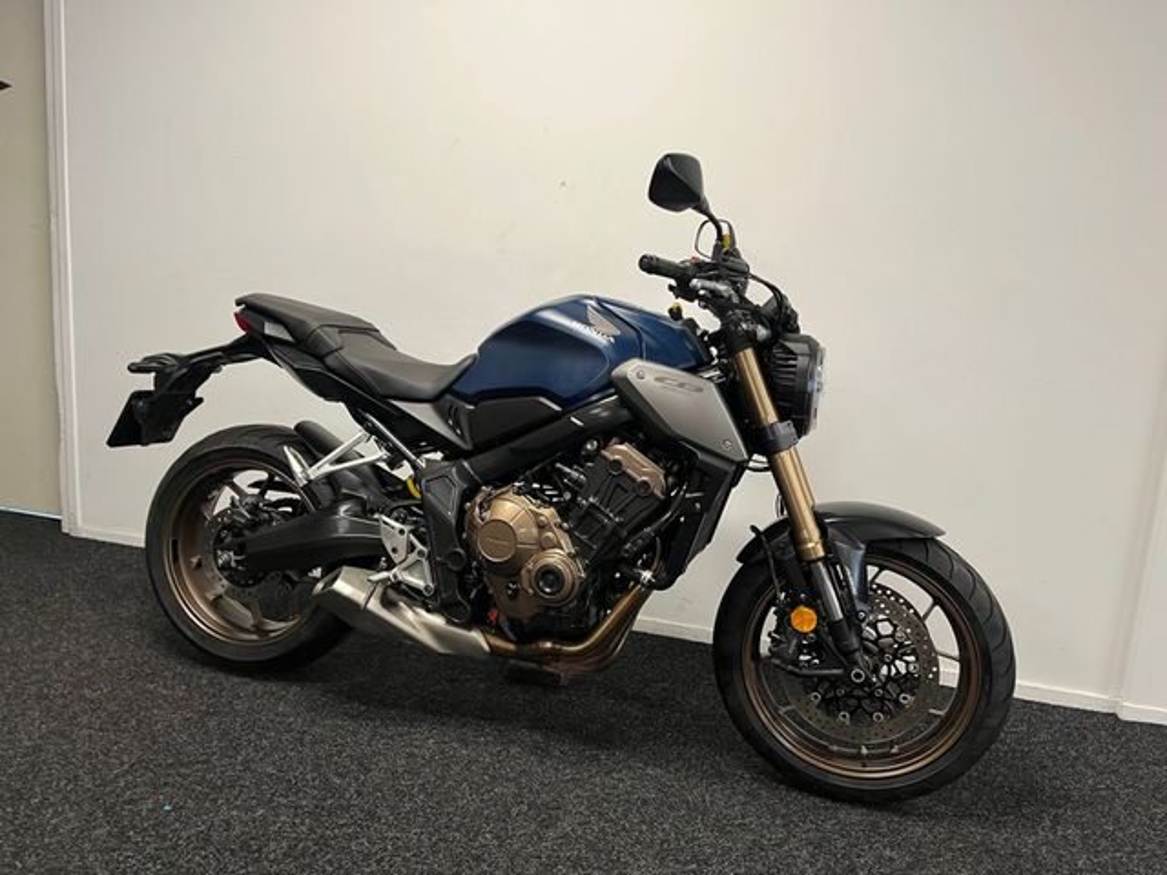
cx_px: 584
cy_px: 438
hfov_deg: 67.3
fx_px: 877
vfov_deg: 53.1
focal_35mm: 26
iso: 80
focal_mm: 5.1
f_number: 1.6
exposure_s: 1/50
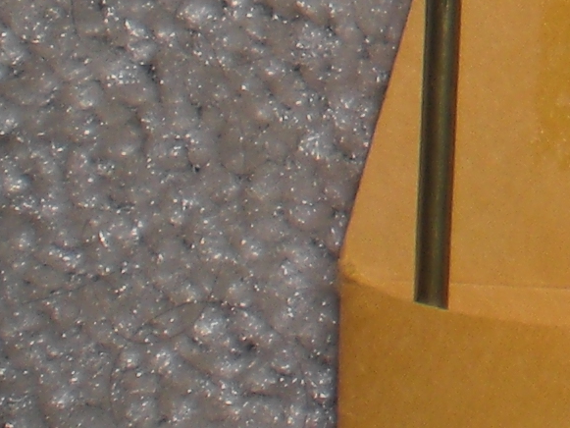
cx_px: 1313
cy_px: -454
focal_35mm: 201
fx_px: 3310
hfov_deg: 9.0
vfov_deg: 7.1
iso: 50
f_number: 4.4
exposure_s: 1/60
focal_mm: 6.3
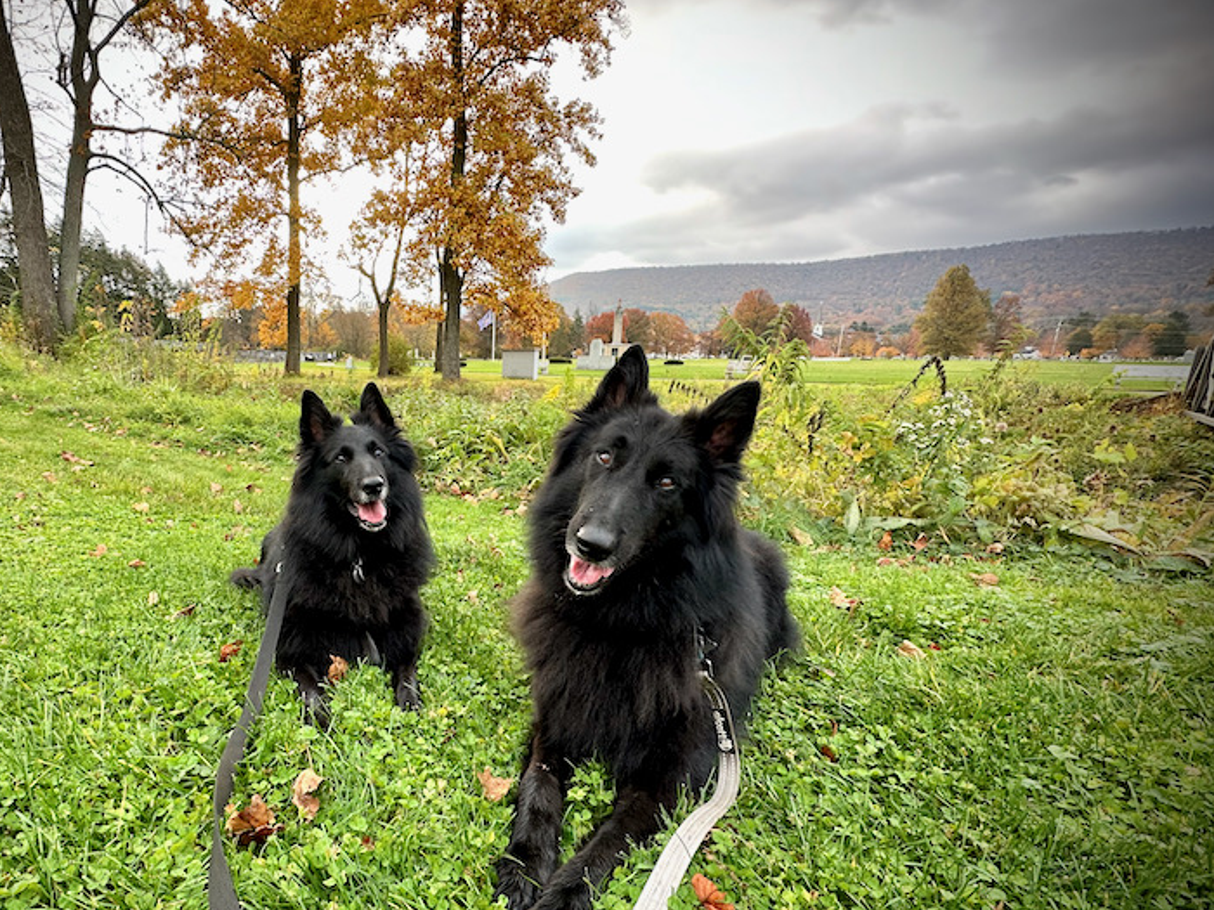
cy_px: 509
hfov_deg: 85.6
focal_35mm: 18
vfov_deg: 71.3
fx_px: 631
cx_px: 435
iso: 50
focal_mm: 2.22
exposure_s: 1/99
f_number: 2.2
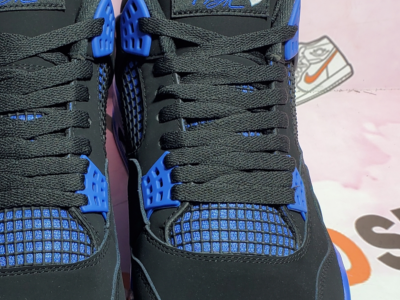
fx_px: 740
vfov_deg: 22.9
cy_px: 191
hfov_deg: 29.9
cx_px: 108
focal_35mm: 64
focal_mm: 4.3
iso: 50
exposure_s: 1/151
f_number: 2.4
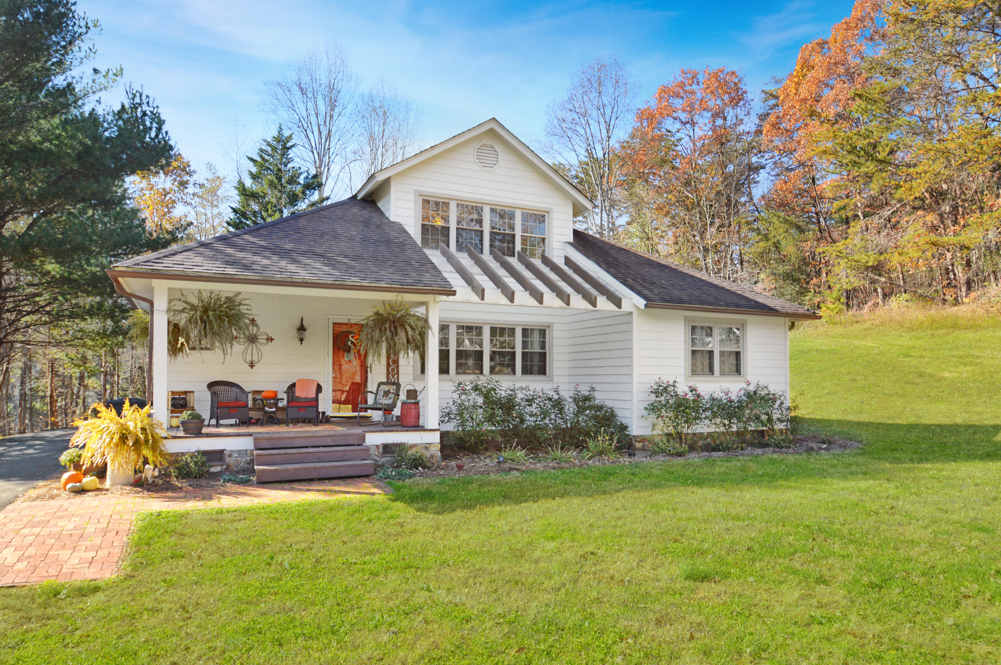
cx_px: 500
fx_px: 625
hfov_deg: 77.4
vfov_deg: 56.0
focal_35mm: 22
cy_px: 332
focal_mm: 15
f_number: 6.3
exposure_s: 1/160
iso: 100
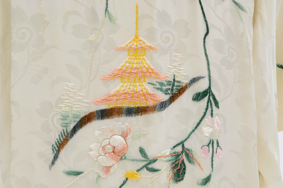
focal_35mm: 158
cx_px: 142
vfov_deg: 8.7
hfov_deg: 13.1
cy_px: 94
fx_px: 1236
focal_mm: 105
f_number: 11
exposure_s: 1/80
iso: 400
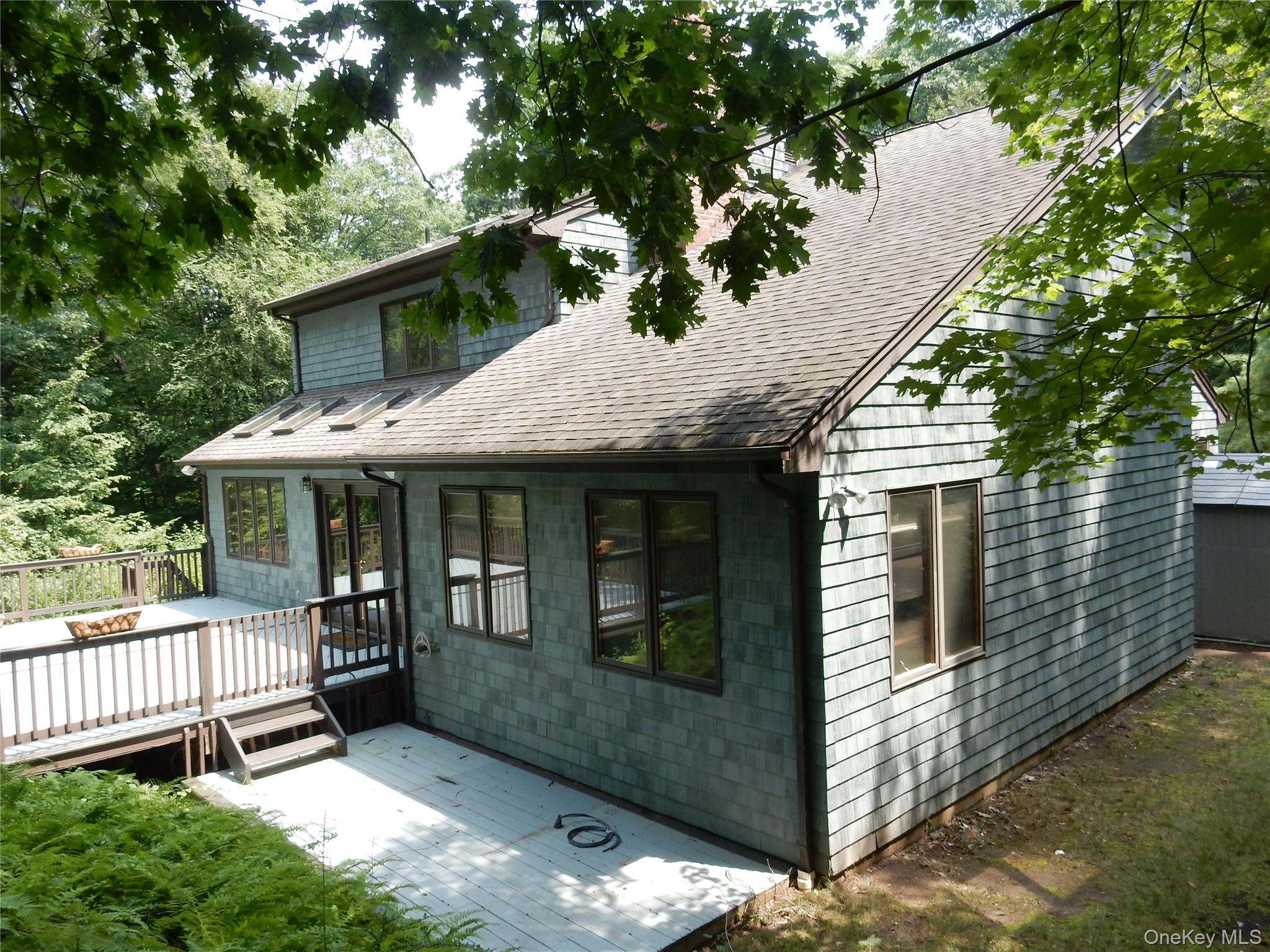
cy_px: 476
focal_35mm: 25
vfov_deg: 54.9
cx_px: 635
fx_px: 917
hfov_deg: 69.4
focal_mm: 4.5
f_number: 3.7
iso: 125
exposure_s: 1/200
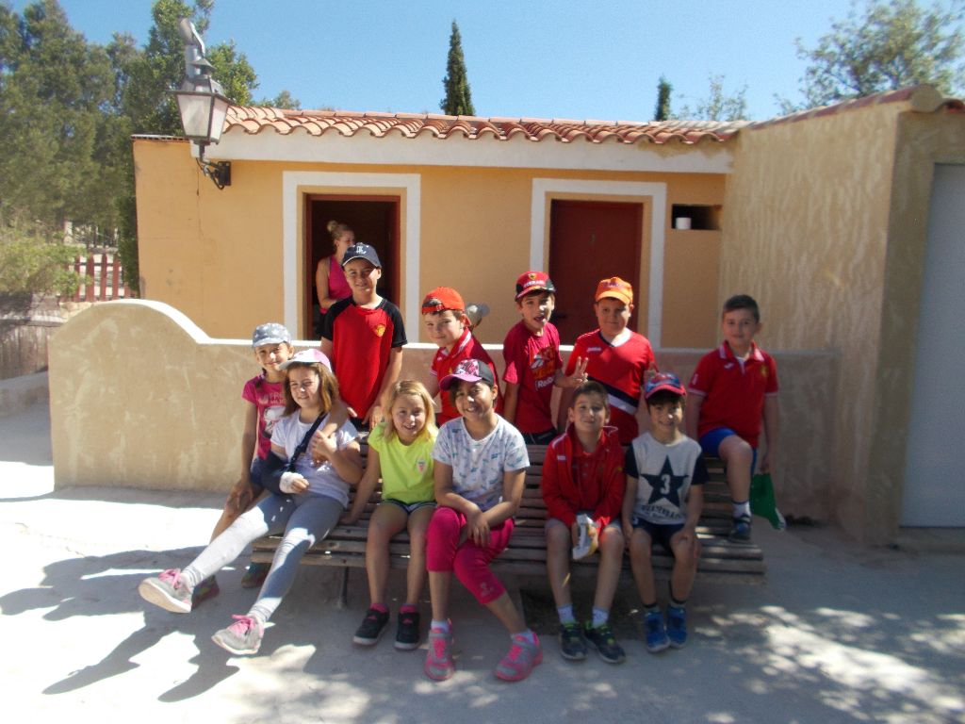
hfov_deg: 67.3
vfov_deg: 53.1
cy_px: 362
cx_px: 482
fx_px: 725
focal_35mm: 26
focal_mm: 4.6
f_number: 8
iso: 80
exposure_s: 1/100
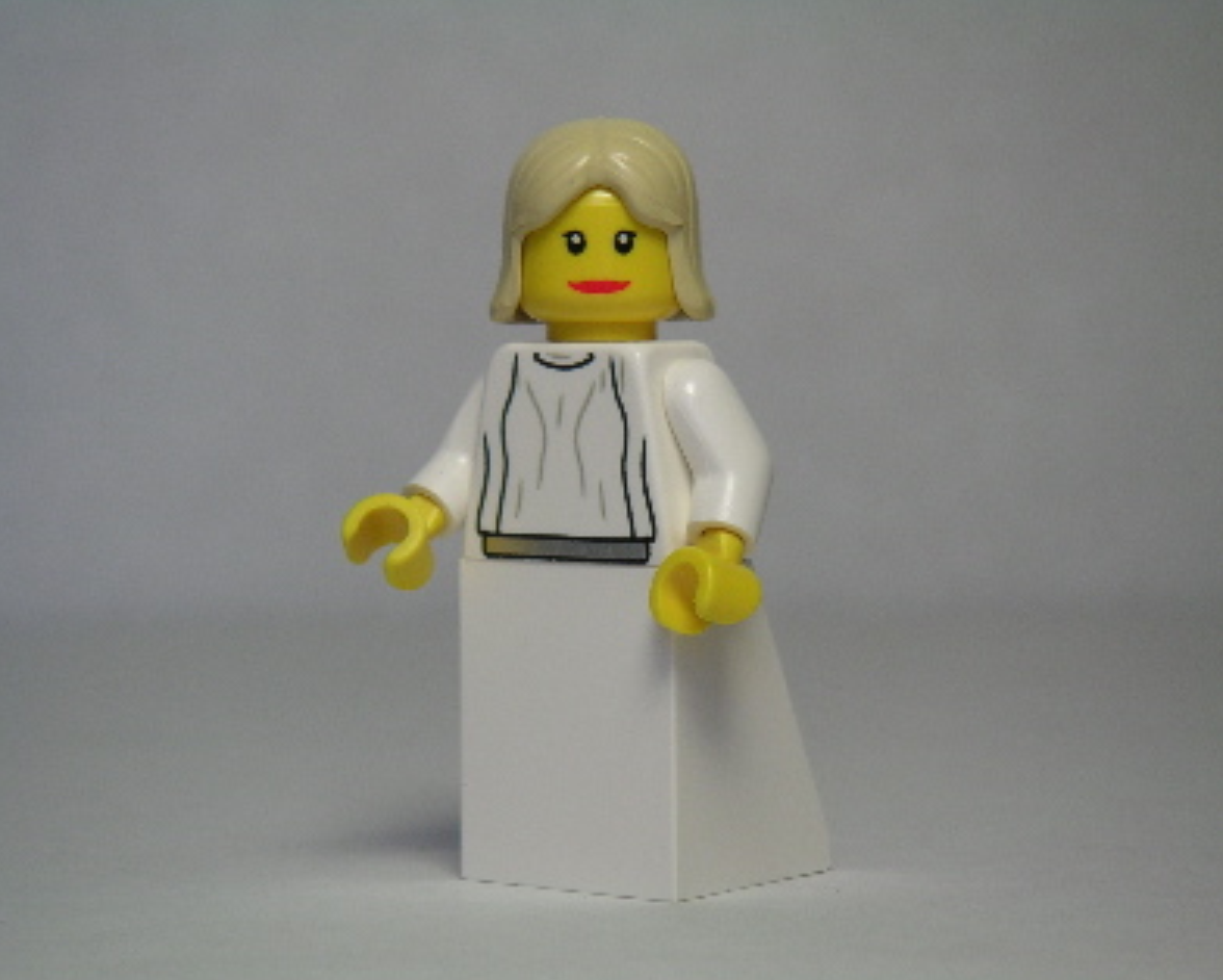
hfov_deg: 17.0
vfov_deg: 13.7
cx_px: 582
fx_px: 4092
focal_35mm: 113
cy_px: 493
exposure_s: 1/90
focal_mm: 16.5
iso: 64
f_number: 3.6
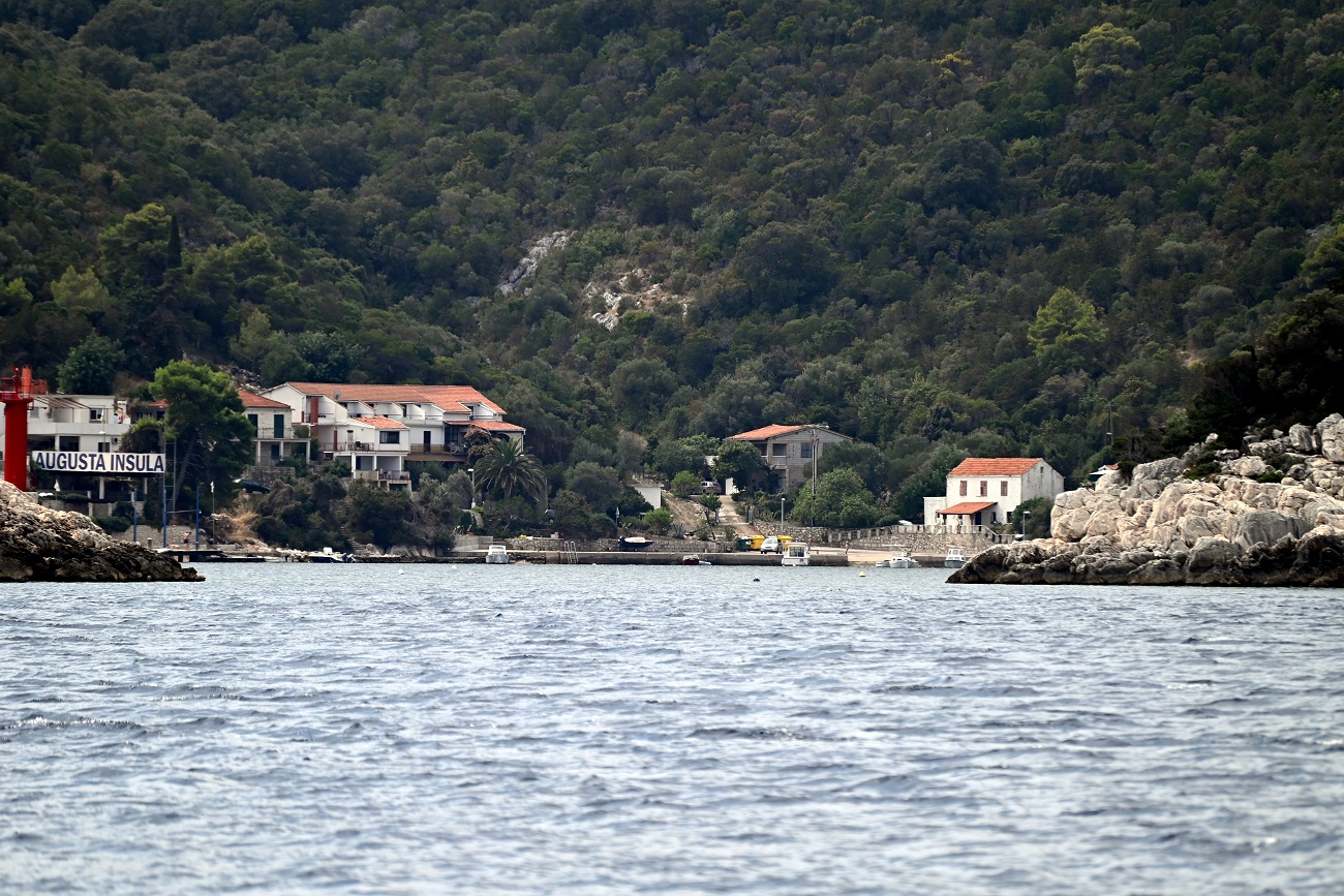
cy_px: 448
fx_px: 11200
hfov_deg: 6.9
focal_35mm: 300
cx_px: 672
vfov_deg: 4.6
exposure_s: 1/1000
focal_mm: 300
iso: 220
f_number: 5.6
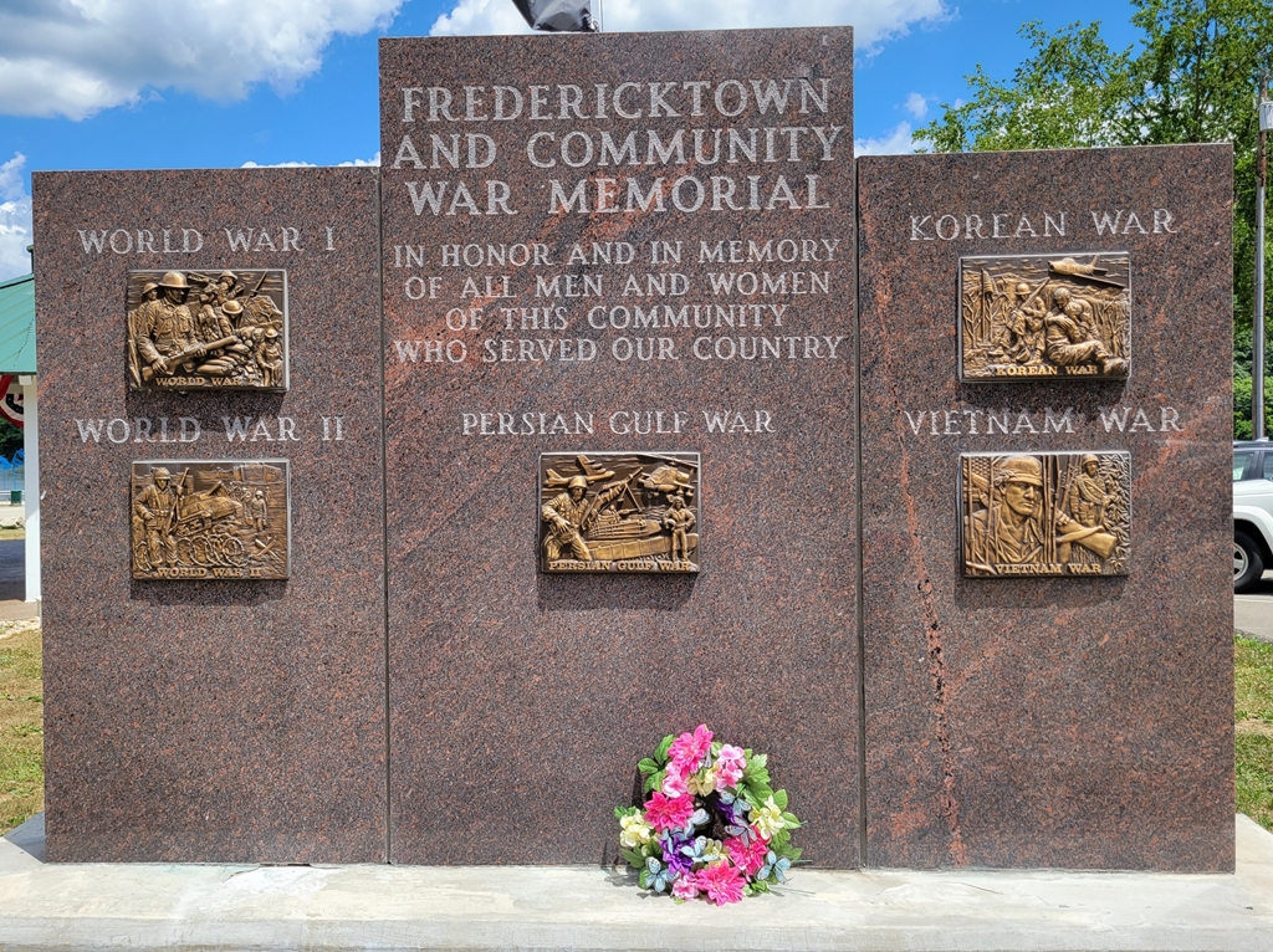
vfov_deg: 53.0
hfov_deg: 67.4
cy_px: 476
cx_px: 636
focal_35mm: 26
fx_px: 955
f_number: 1.8
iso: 40
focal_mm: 5.4
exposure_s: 1/1962
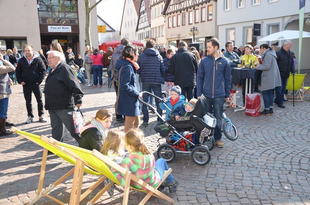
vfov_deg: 38.7
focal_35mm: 34
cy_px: 101
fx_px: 292
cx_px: 159
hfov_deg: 55.9
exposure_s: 1/160
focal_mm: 22
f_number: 3.8
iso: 100
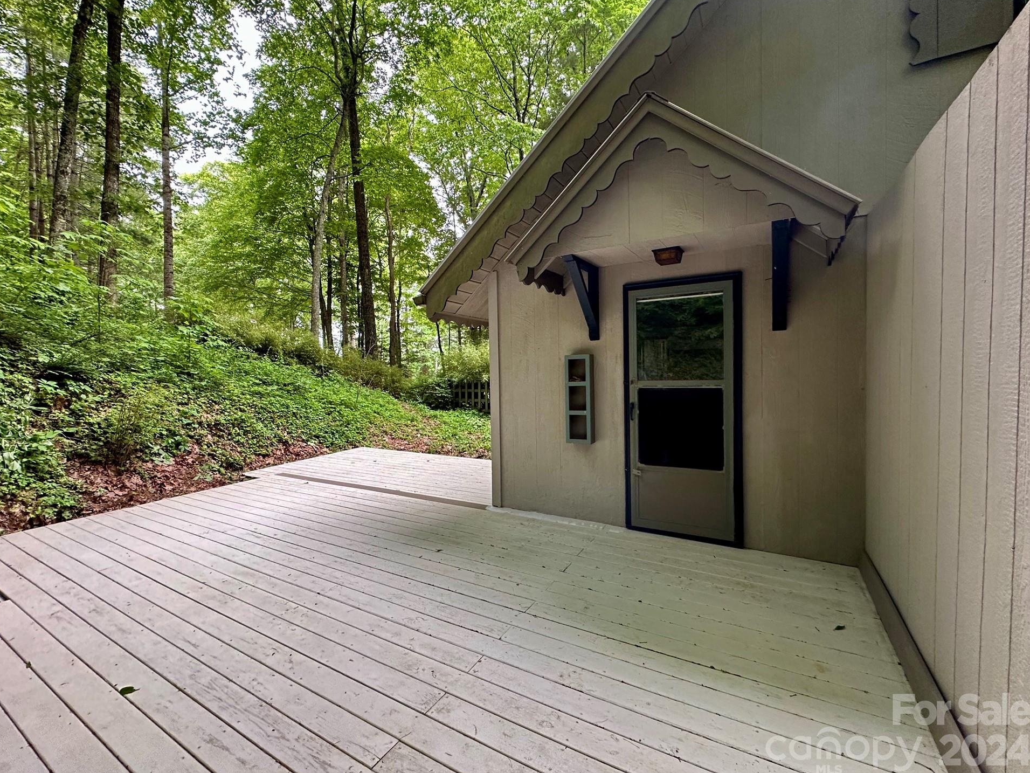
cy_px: 381
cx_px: 519
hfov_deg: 98.2
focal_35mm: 15
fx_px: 446
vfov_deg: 81.8
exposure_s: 1/99
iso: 200
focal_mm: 2.22
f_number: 2.2
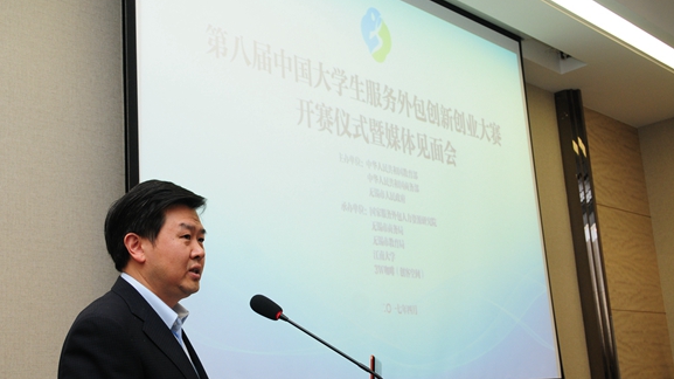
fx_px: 822
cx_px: 298
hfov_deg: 44.5
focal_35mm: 46
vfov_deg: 25.9
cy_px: 235
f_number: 4.5
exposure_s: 1/60
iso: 400
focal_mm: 26
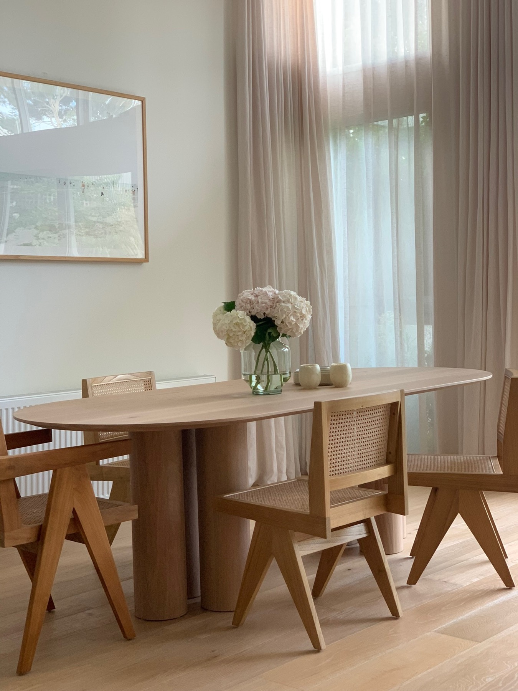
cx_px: 259
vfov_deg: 36.8
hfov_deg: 28.0
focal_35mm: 52
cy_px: 346
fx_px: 1038
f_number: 2.4
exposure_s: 1/68
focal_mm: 6
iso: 125
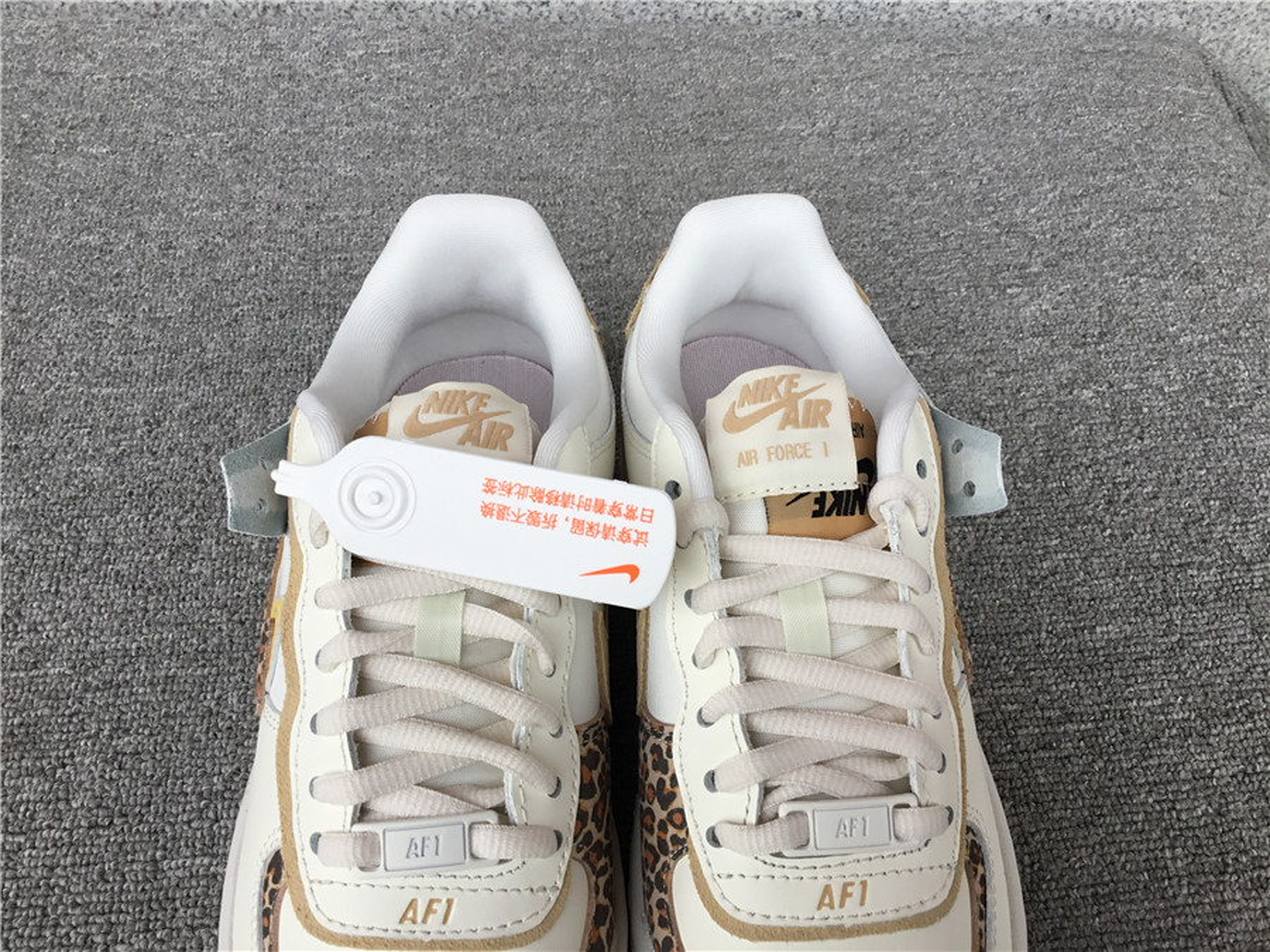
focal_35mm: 31
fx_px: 1137
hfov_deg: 58.4
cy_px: 476
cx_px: 635
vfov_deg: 45.4
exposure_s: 1/103
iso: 25
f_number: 2.4
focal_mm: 3.3
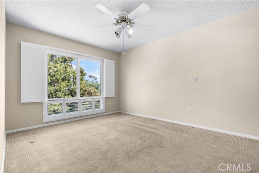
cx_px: 130
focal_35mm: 16
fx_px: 115
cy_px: 86
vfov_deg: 73.8
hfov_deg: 96.7
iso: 640
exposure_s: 1/15
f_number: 8
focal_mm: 16
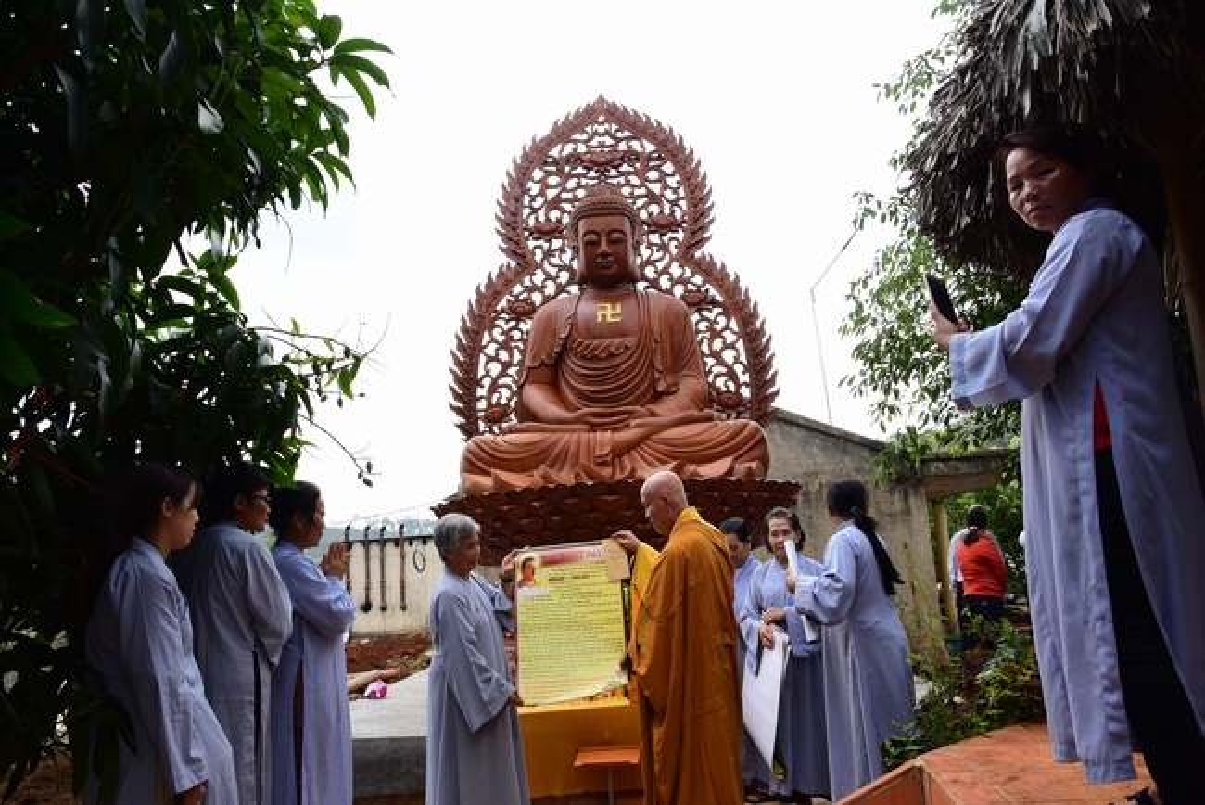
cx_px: 602
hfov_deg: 73.7
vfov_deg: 53.2
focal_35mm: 24
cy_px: 402
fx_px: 804
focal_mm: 24
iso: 400
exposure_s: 1/100
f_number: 13
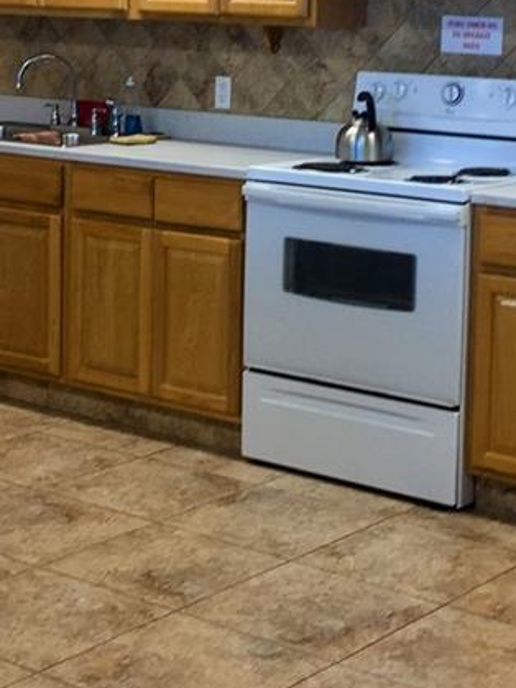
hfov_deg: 17.8
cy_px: 148
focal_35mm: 83
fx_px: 1650
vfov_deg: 23.3
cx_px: 240
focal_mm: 4.15
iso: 32
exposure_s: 1/40
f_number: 2.2
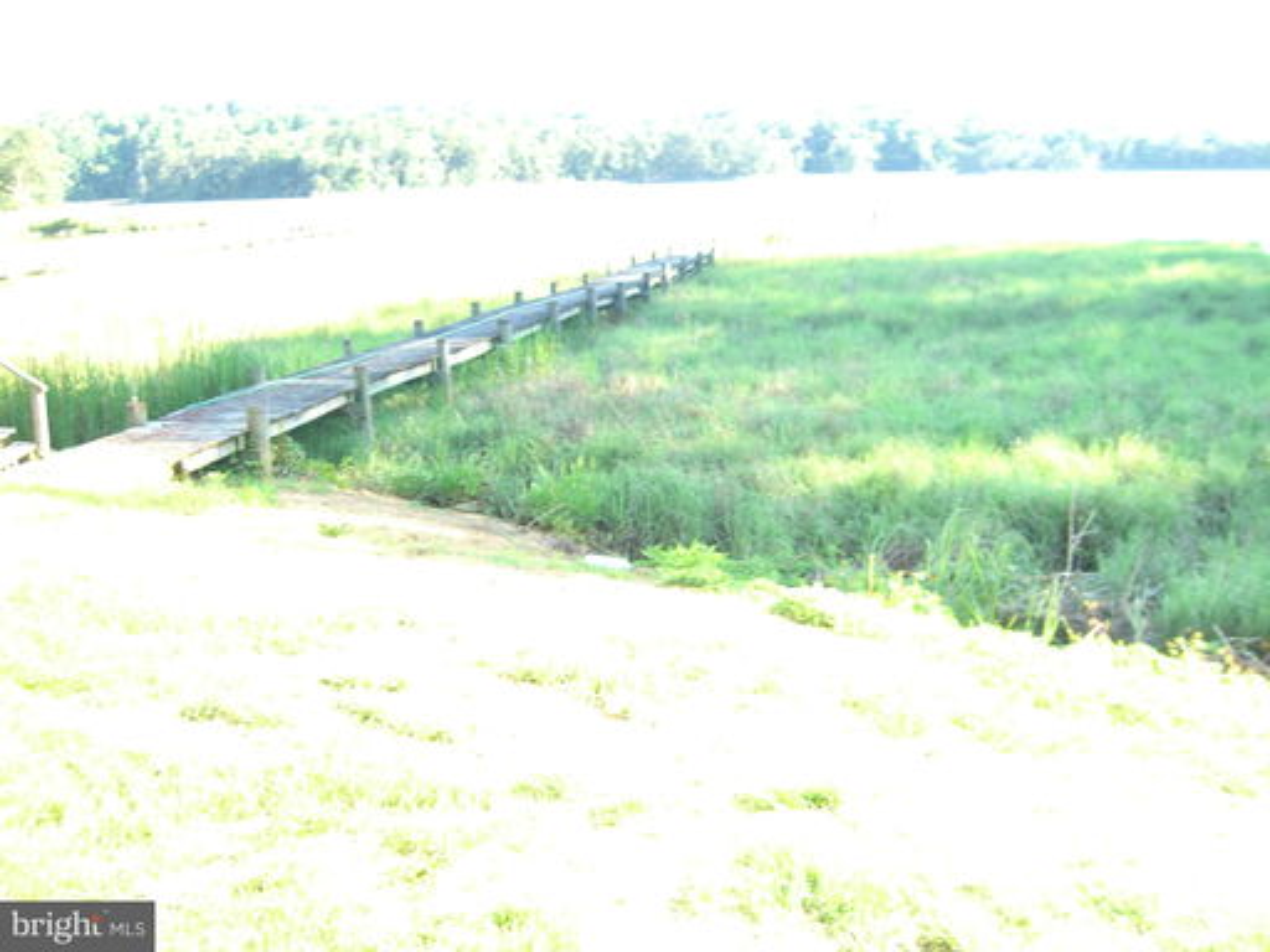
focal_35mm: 38
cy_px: 476
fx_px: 1394
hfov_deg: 49.0
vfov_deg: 37.7
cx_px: 635
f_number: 2.8
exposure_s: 1/50
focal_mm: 7.9
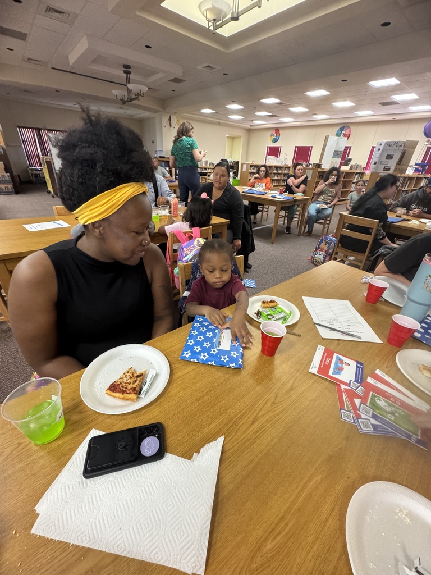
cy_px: 288
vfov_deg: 102.1
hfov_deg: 85.7
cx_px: 216
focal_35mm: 14
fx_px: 232
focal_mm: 2.22
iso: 500
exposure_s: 1/60
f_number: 2.2
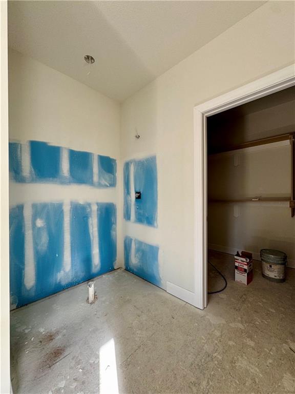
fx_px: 159
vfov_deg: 102.1
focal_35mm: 14
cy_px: 197
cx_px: 148
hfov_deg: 85.7
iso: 125
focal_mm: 2.22
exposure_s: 1/99
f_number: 2.2
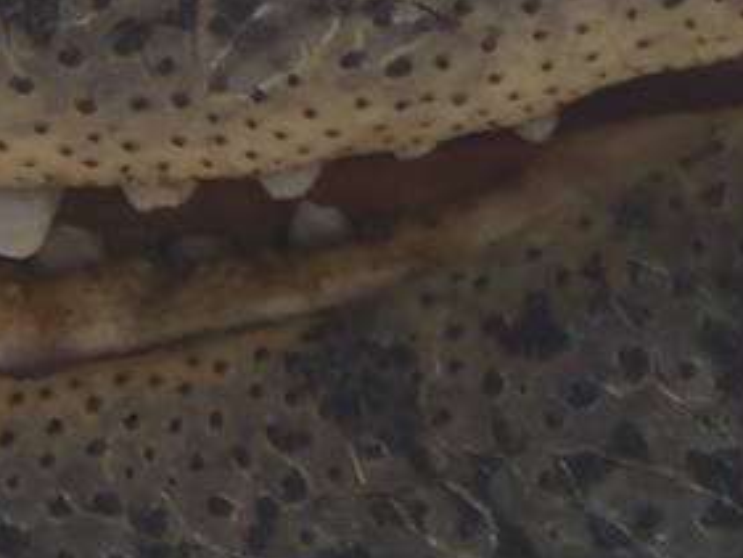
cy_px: -579
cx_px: -368
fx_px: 34121
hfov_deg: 1.2
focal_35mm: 1589
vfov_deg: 0.9
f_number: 5.2
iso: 64
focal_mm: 51.7
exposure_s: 1/125
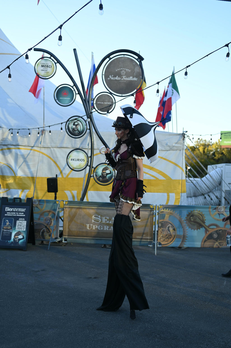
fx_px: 385
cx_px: 116
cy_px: 174
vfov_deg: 48.5
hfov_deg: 33.4
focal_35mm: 40
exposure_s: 1/640
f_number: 2.8
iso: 200
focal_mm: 40
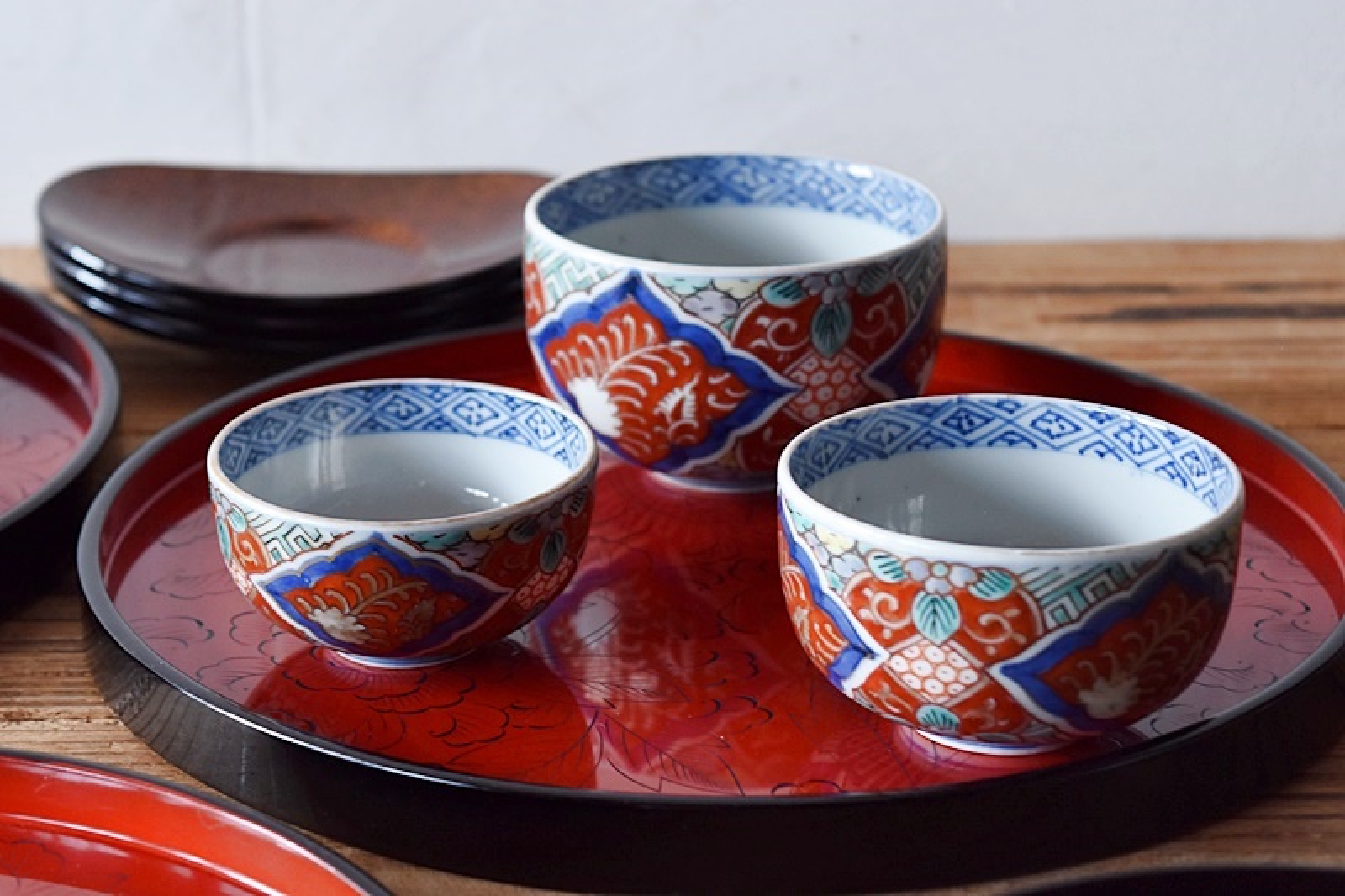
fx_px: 3081
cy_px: 448
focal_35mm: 82
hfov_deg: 24.6
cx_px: 672
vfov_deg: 16.5
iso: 800
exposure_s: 1/5
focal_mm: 55
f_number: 5.6
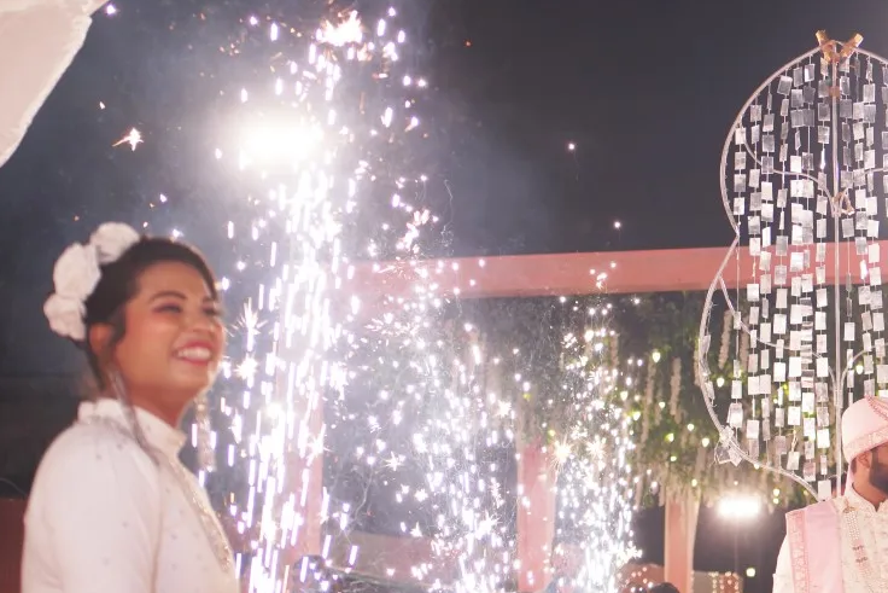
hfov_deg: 24.7
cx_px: 958
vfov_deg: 17.7
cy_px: 187
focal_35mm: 77
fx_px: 1900
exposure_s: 1/200
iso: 640
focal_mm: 35
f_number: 2.2
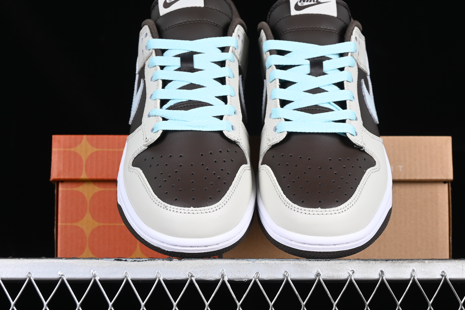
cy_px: 156
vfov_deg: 16.1
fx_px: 1098
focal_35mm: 85
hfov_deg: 23.9
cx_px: 254
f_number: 7.1
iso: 160
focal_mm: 50
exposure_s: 1/80
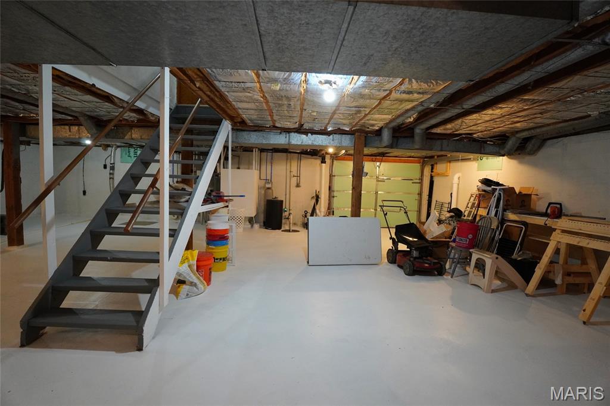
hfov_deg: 95.0
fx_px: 279
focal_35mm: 16
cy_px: 203
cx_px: 305
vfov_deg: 72.0
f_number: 2.8
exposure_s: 1/160
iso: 2000
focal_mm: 11
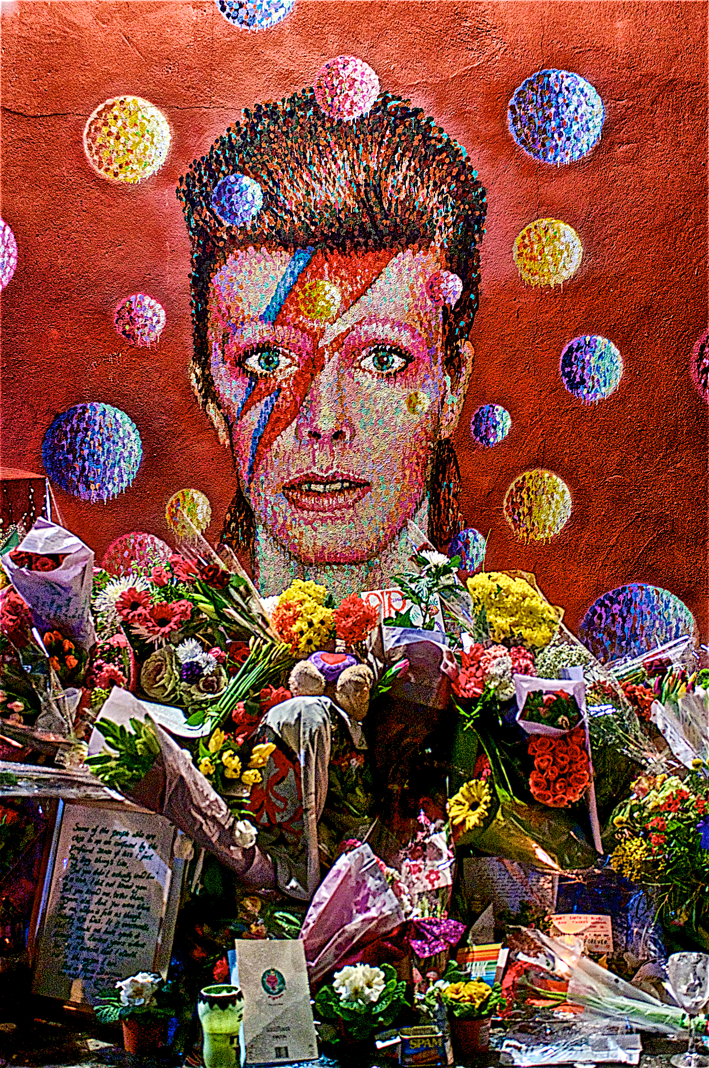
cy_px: 534
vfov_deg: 46.4
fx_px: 1244
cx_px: 354
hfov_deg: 31.8
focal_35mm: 42
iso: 800
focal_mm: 28
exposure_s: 1/25
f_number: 2.8
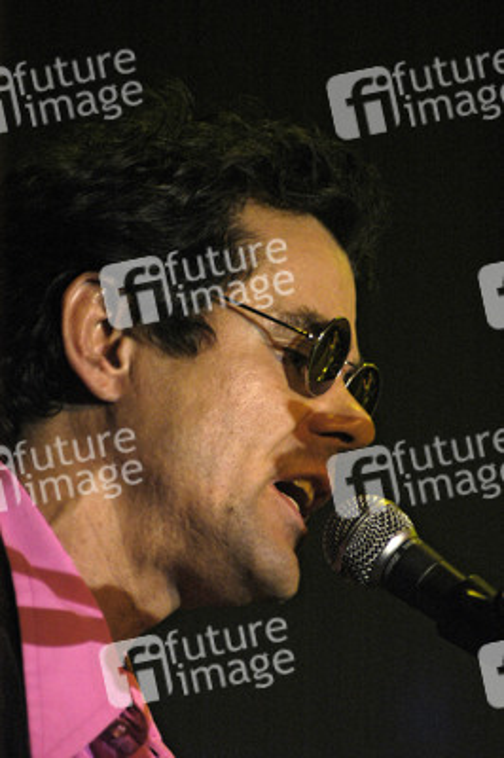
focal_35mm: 183
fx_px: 3849
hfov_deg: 7.5
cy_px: 379
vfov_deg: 11.2
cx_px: 252
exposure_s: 1/50
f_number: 4.5
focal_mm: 122
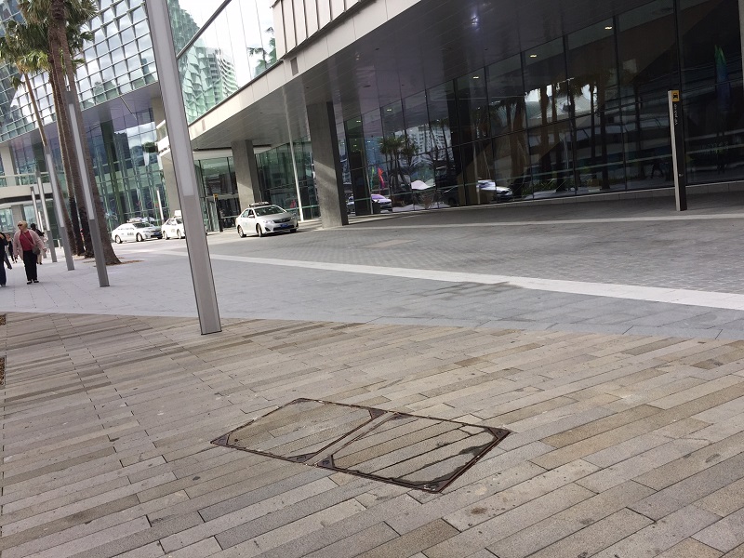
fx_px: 623
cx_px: 372
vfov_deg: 48.2
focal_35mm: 29
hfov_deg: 61.7
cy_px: 279
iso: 32
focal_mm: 4.15
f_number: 2.2
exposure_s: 1/501
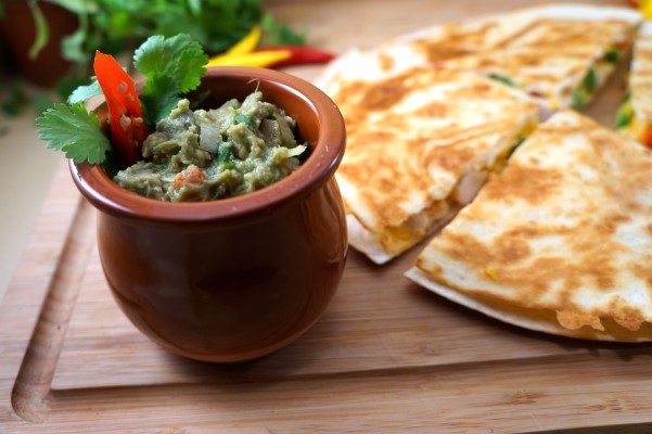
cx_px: 326
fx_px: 570
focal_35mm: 32
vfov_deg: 41.7
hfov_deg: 59.5
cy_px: 217
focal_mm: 21
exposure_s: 1/60
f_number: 4
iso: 250
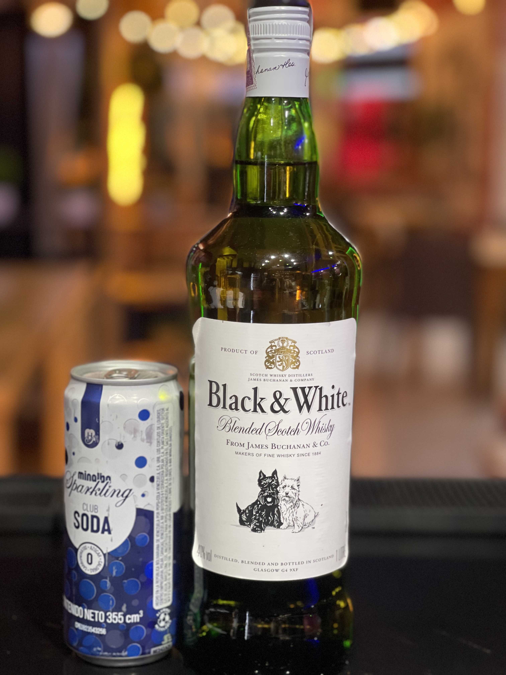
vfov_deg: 30.3
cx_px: 253
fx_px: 1247
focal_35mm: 64
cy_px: 338
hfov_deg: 22.9
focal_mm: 7.5
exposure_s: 1/40
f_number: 2.2
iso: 320
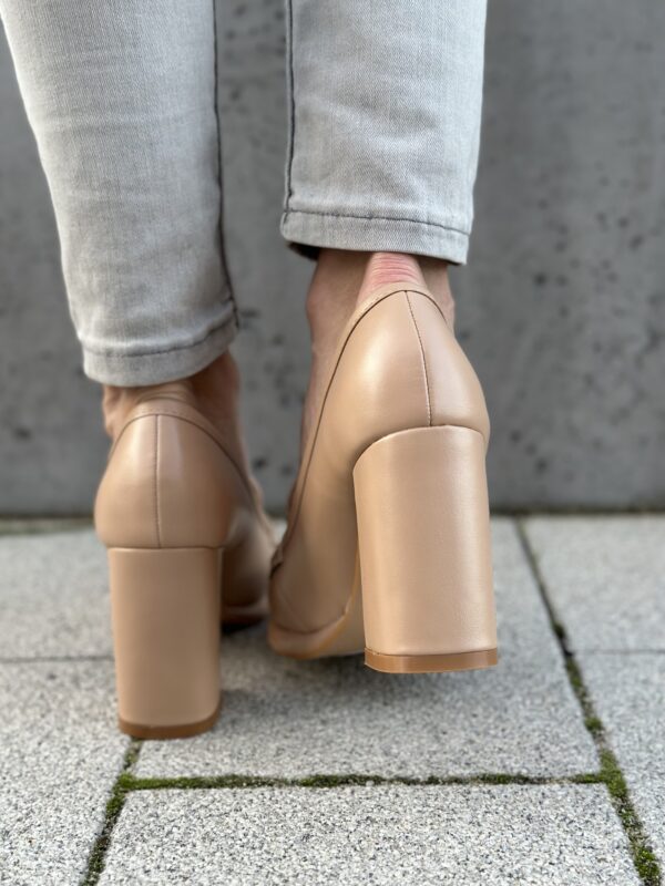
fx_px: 1229
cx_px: 332
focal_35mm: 48
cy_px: 443
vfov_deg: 39.7
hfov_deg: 30.3
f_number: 1.78
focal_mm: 6.86
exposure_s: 1/172
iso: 80
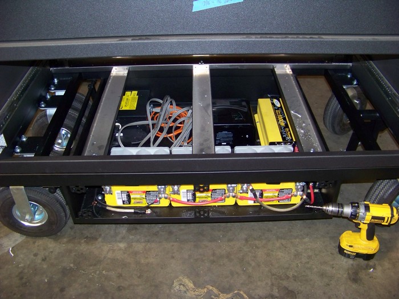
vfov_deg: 39.7
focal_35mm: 36
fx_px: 415
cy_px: 150
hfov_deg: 51.4
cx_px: 200
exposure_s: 1/30
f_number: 2.8
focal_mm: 5.85
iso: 200
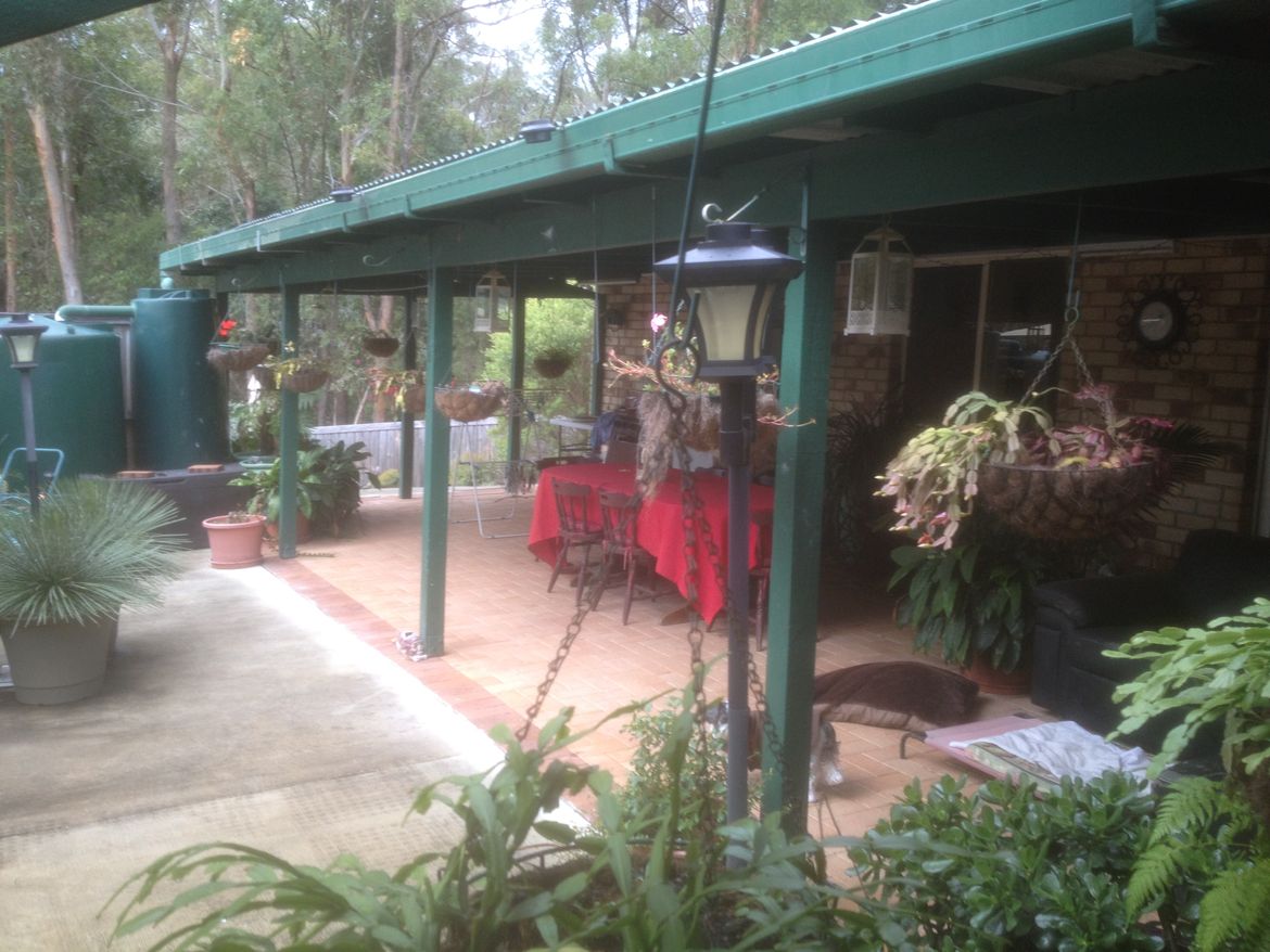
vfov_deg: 40.7
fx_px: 1284
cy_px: 476
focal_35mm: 35
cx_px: 635
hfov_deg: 52.6
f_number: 2.4
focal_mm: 4.28
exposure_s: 1/120
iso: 50
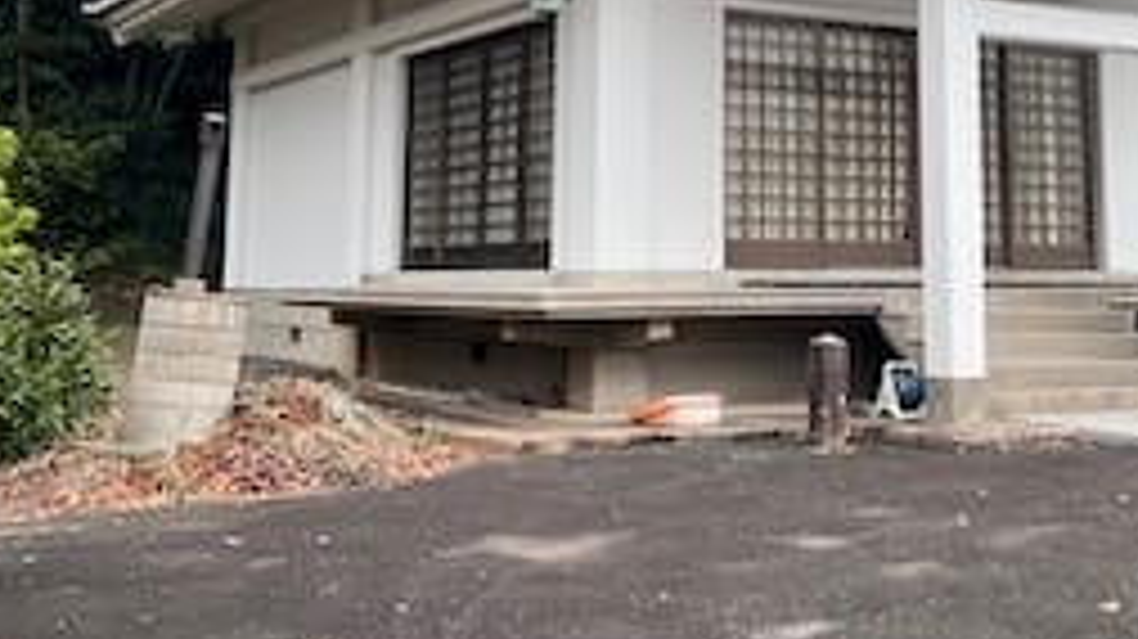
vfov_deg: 20.9
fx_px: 1689
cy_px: 38
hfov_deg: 36.7
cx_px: 783
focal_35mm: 56
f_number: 1.5
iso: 125
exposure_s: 1/111
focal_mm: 5.7
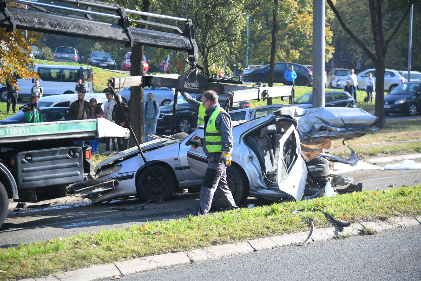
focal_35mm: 95
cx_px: 210
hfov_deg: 21.5
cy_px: 140
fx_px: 1111
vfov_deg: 14.4
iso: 400
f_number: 4
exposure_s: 1/800
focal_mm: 95
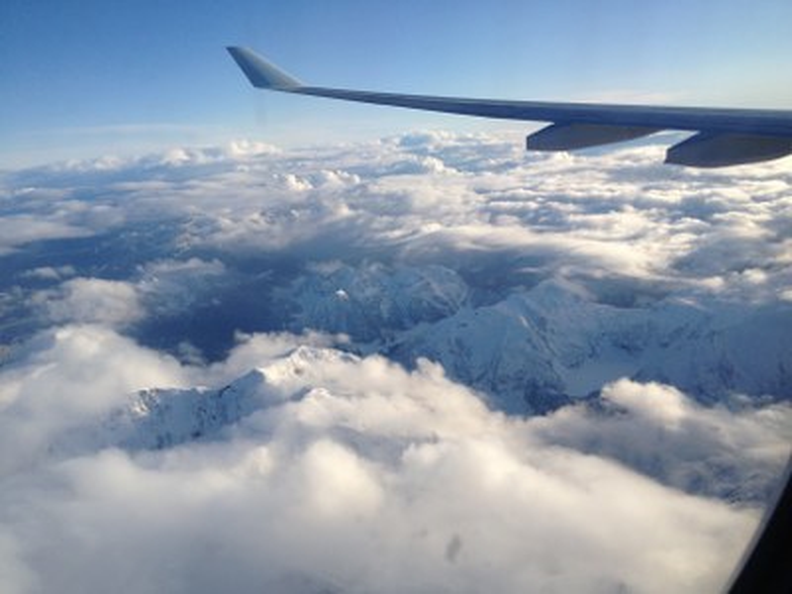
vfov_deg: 40.7
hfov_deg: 52.6
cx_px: 396
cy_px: 297
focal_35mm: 35
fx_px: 801
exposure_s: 1/1905
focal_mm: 4.28
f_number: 2.4
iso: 50
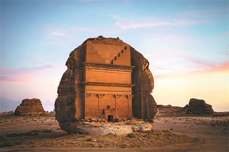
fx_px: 286
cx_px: 114
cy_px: 76
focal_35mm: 45
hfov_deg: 43.6
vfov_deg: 29.9
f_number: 5.6
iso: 100
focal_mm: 45
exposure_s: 1/8
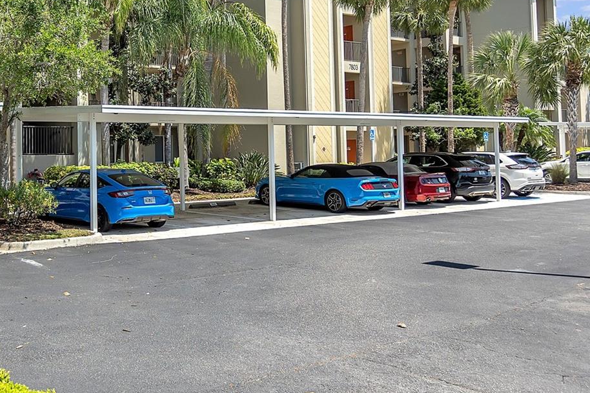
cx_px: 98
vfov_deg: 31.6
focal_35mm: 42
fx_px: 688
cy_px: 128
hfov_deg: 43.7
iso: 100
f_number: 4
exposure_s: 1/800
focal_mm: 16
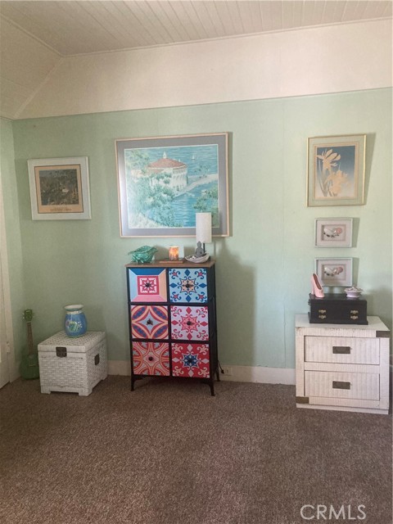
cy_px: 262
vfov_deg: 63.4
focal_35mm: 28
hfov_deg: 49.7
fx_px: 424
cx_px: 196
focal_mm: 3.99
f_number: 1.8
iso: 320
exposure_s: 1/44
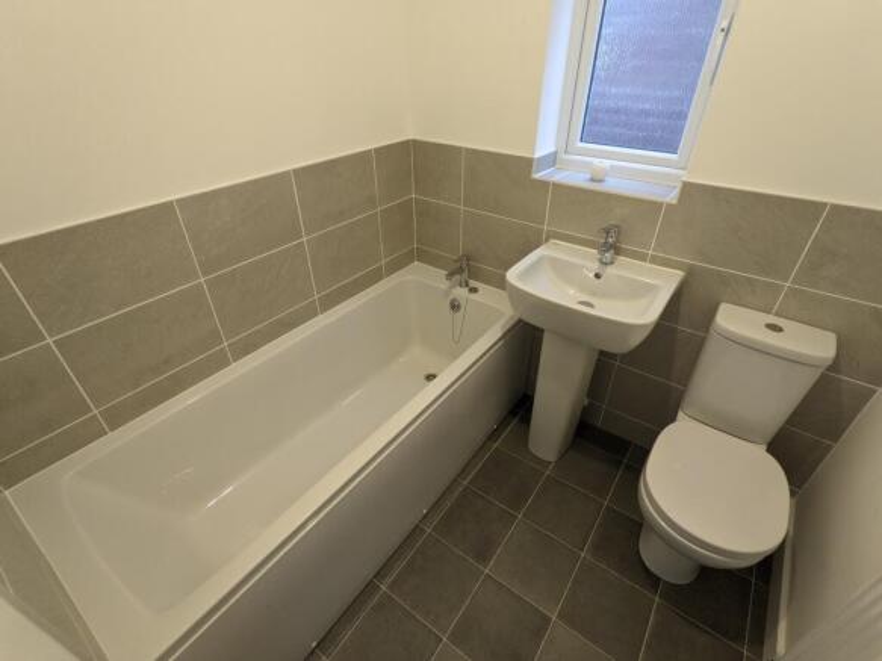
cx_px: 441
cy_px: 330
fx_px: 408
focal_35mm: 16
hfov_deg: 94.5
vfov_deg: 78.1
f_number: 2.2
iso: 91
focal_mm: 2.22
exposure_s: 1/25
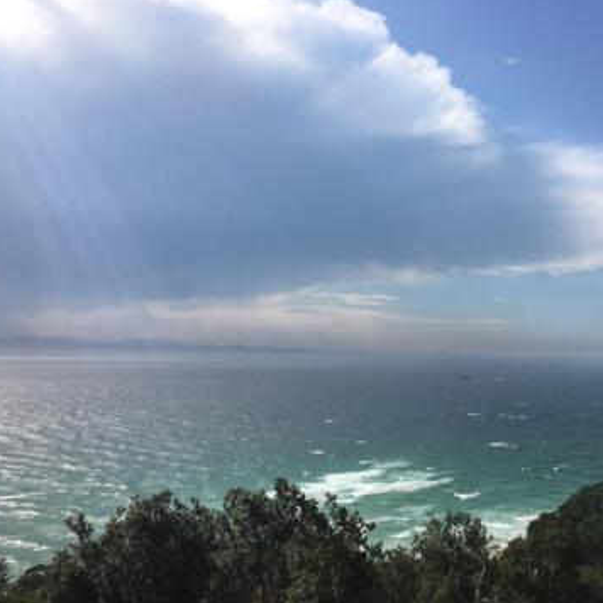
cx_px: 403
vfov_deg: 46.0
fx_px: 709
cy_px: 311
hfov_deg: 45.3
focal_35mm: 36
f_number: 2.2
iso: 25
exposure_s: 1/2137
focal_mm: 4.15
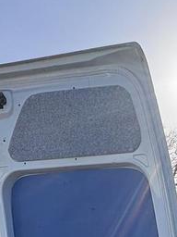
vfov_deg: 34.6
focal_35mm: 49
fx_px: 334
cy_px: 247
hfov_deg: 28.4
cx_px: 162
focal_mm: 2.22
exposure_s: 1/858
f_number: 2.2
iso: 40
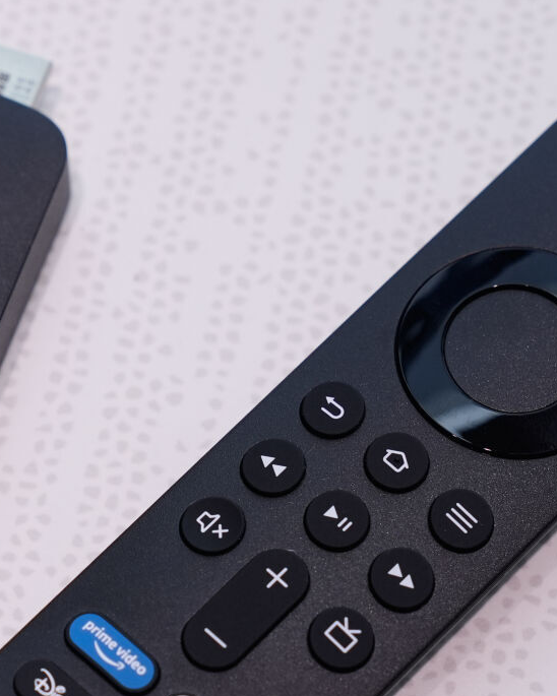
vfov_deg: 11.4
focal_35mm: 169
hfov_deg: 9.1
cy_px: 437
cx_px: 173
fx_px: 3482
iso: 800
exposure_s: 1/400
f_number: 5.6
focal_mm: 70
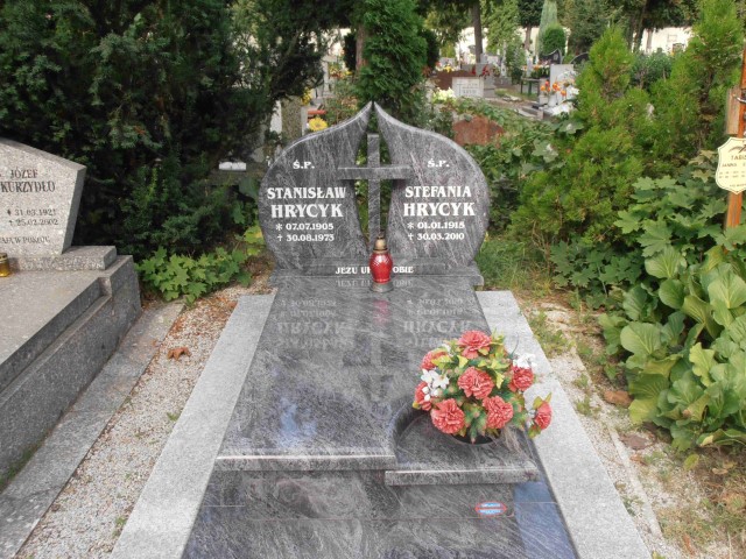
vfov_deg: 38.7
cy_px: 280
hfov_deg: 50.1
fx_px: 797
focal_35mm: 37
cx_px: 373
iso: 80
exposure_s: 1/200
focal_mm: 6.61
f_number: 3.9
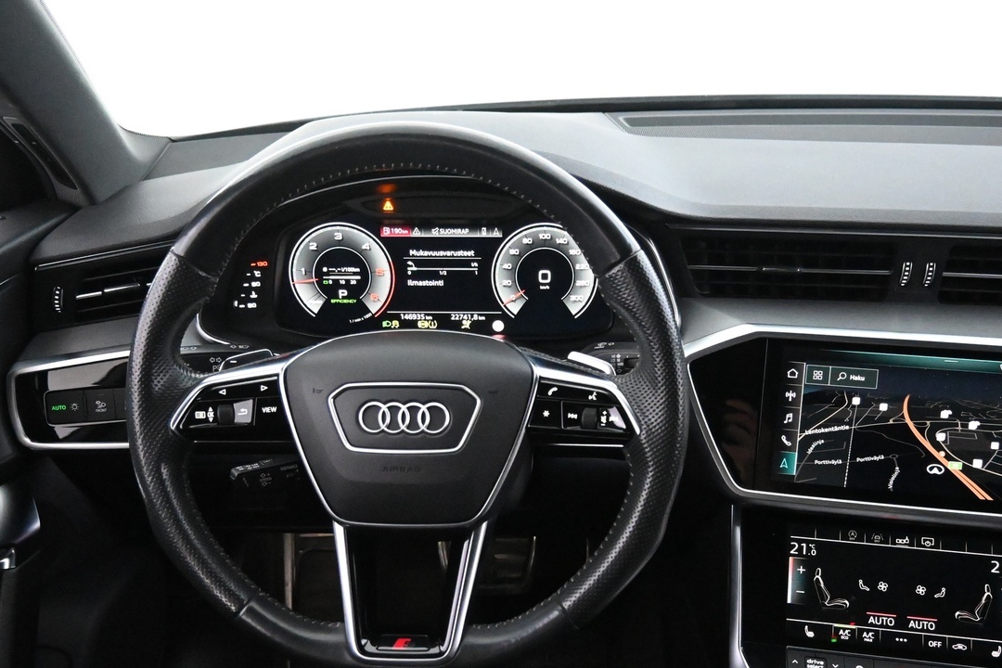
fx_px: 1002
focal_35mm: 36
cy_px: 456
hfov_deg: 53.1
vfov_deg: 36.4
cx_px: 520
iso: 9000
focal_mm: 16
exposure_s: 1/60
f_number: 3.5
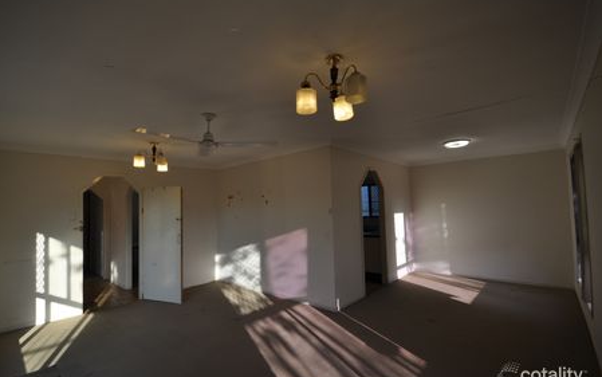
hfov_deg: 97.7
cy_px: 193
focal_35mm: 16
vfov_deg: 71.3
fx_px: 263
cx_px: 290
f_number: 5.6
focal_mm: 10
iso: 200
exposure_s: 1/125
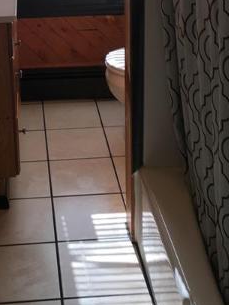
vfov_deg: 25.2
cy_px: -10
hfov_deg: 20.0
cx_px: 45
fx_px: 643
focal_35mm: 73
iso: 25
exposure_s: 1/120
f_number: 2.2
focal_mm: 4.15
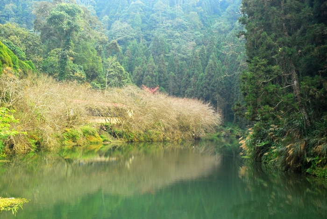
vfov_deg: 23.8
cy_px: 110
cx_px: 164
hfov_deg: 35.0
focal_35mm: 57
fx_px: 518
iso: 400
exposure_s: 1/40
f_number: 7.1
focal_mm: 38
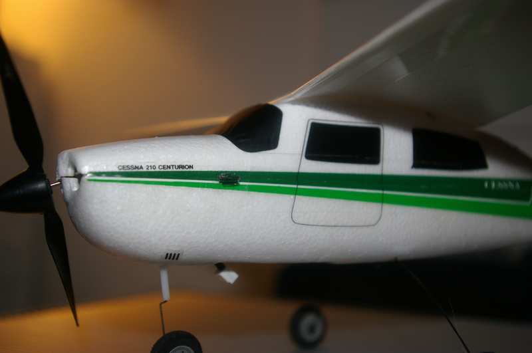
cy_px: 176
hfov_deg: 42.4
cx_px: 266
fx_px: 686
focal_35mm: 46
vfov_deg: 28.9
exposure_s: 1/45
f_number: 4
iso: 200
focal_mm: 31
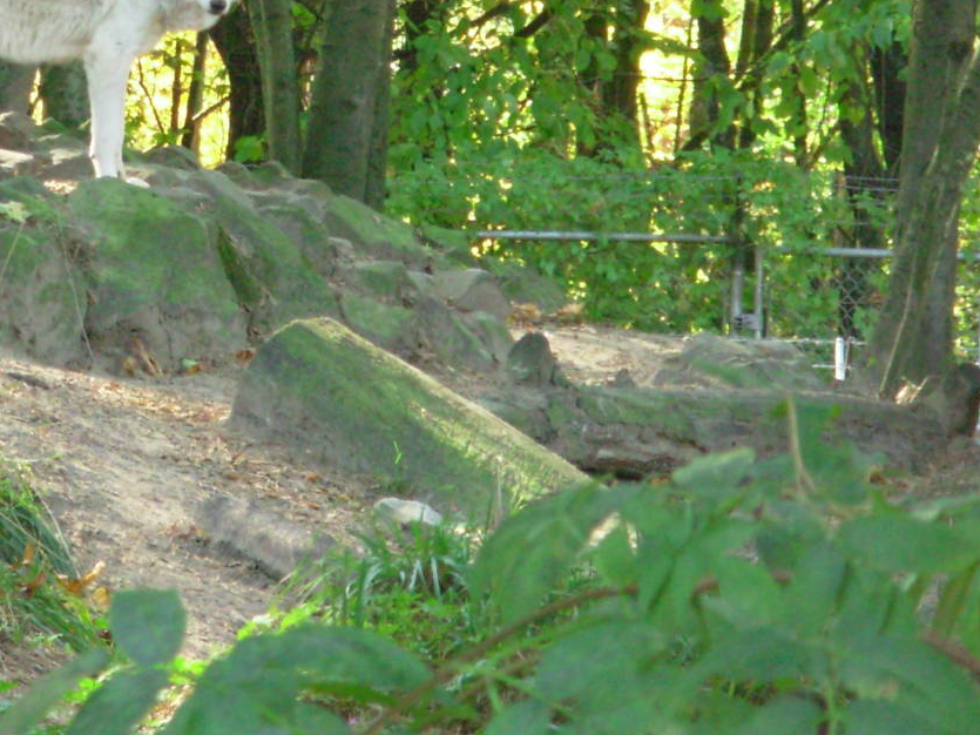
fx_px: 10304
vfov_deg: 4.1
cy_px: 60
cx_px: 92
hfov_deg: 5.4
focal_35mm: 364
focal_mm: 31.4
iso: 200
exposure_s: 1/55.4
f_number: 5
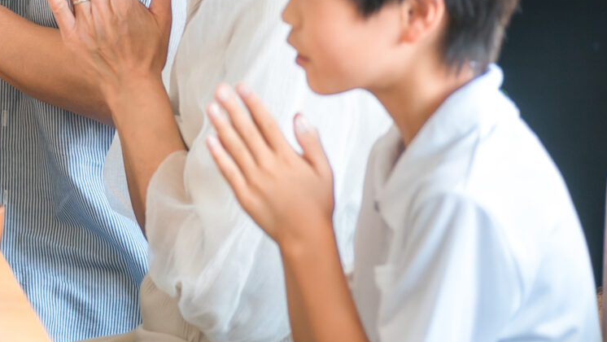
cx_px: -416
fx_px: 4862
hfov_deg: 7.0
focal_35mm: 302
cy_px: -14
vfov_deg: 4.0
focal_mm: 84
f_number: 2.8
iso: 200
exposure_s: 1/125
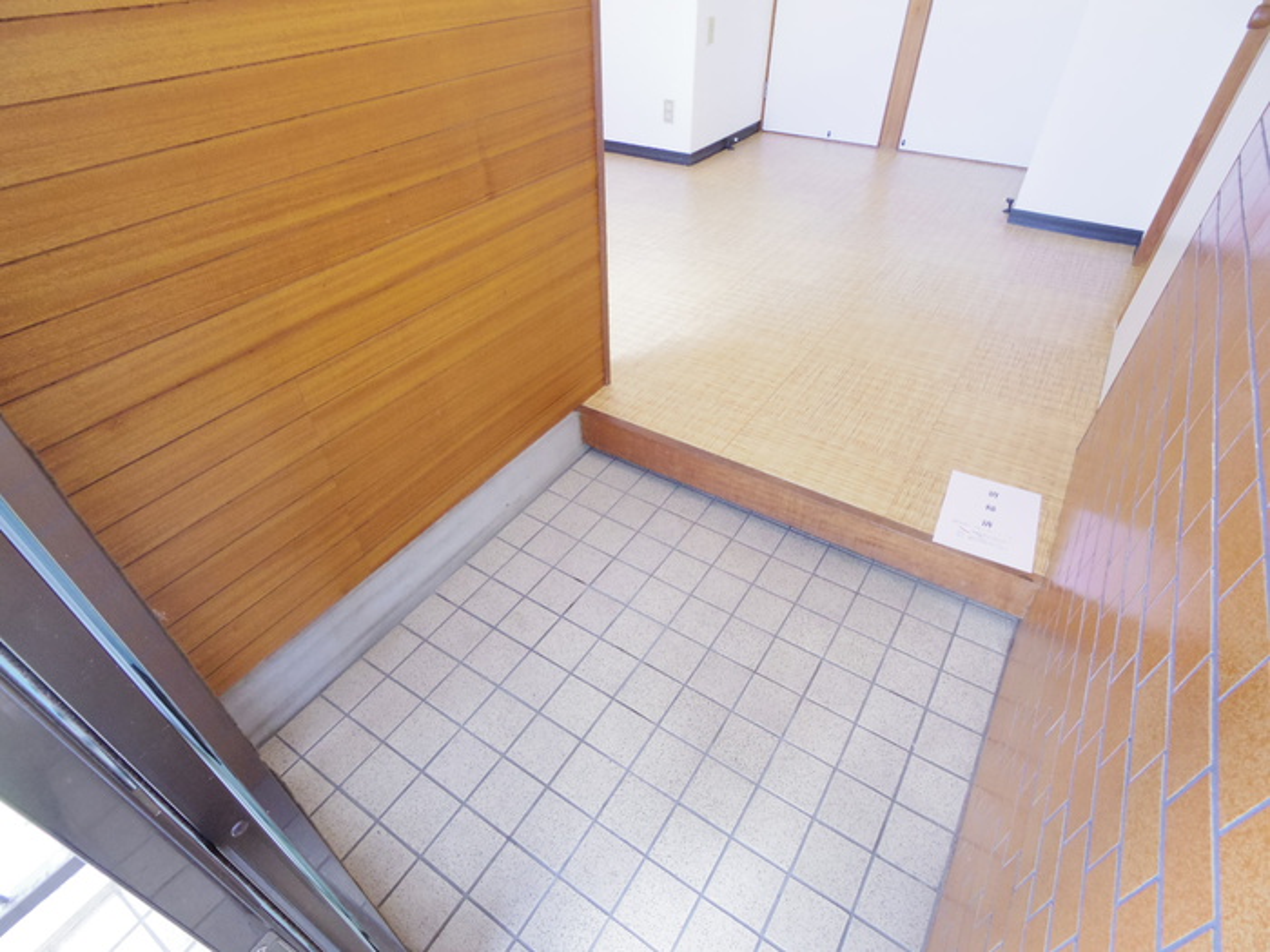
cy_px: 476
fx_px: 624
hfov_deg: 91.0
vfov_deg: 74.7
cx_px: 635
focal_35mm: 17
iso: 800
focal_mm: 3.8
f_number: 3.7
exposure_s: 1/25
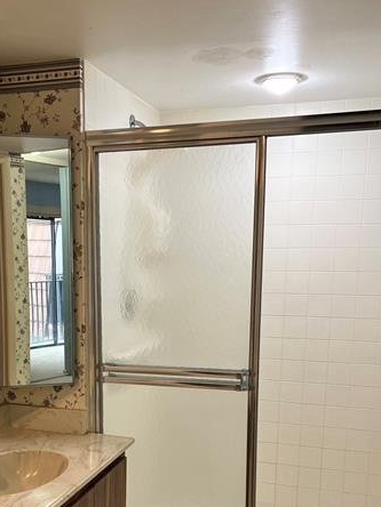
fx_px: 660
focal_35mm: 45
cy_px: 375
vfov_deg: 41.0
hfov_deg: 31.9
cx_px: 126
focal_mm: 5.7
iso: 80
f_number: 1.5
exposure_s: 1/60
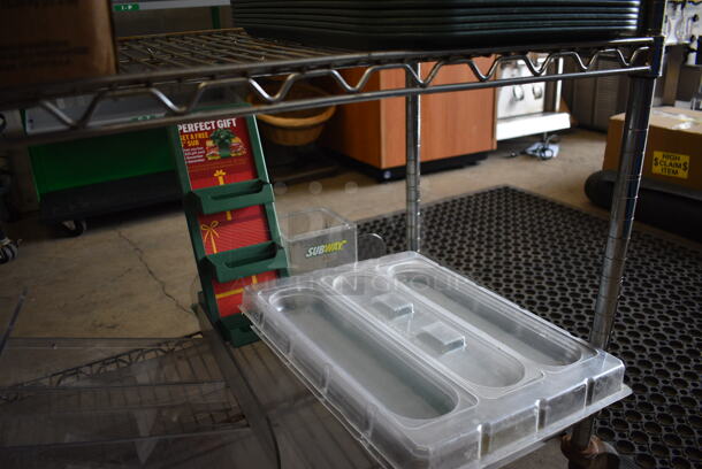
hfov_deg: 67.3
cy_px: 234
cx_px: 351
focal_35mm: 27
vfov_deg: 48.0
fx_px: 527
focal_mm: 18
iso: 800
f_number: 3.5
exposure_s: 1/250
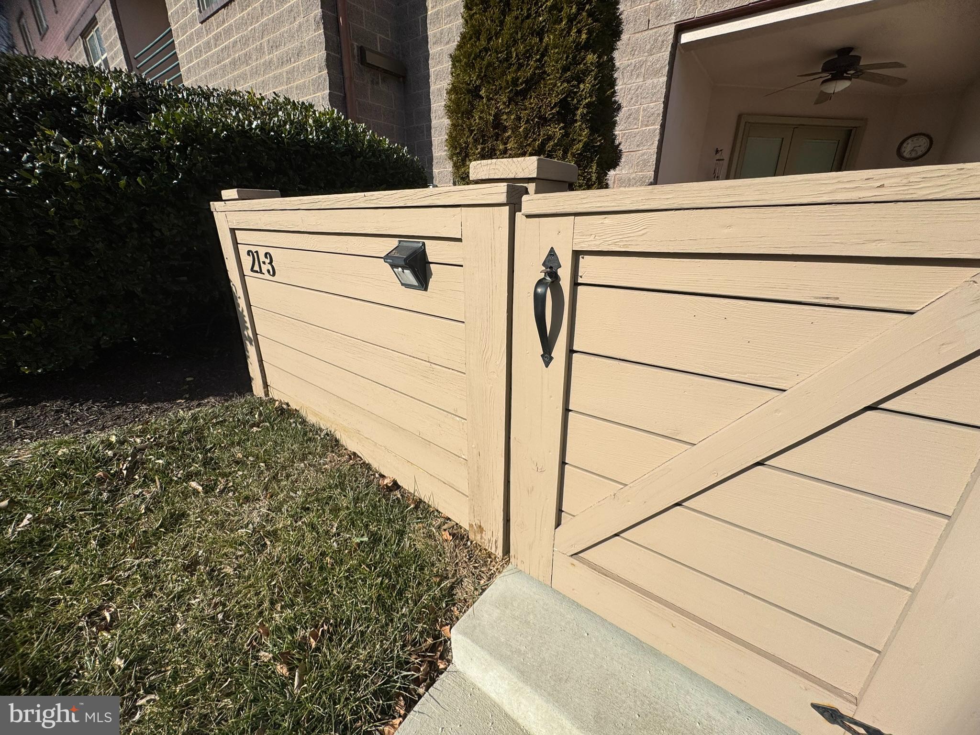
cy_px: 368
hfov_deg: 102.1
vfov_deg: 85.7
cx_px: 490
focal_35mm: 14
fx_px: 396
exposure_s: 1/3106
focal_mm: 2.22
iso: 40
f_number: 2.2
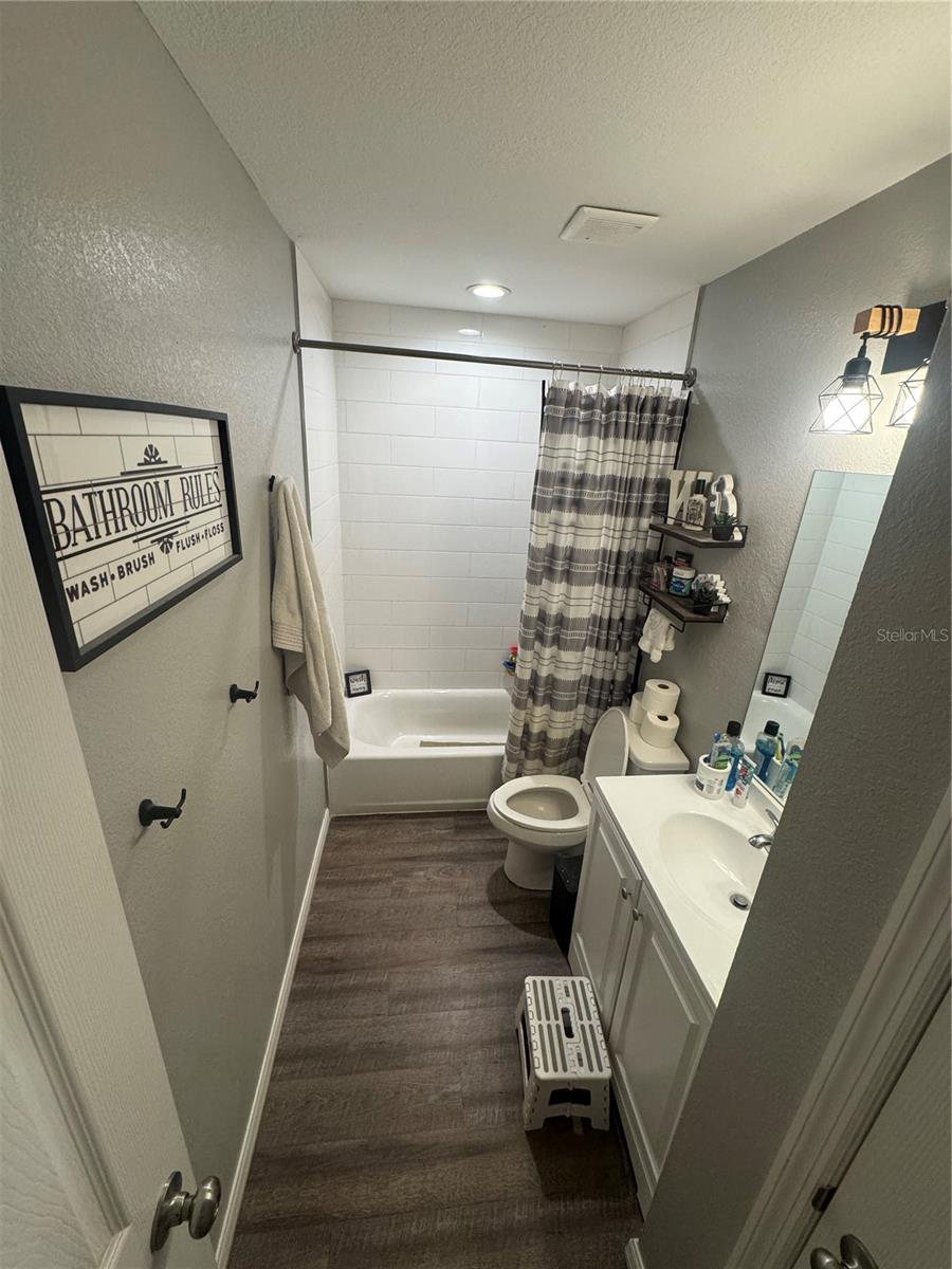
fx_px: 513
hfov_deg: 85.7
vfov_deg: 102.1
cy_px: 634
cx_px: 476
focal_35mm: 14
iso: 250
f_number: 2.2
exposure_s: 1/120
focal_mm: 2.22
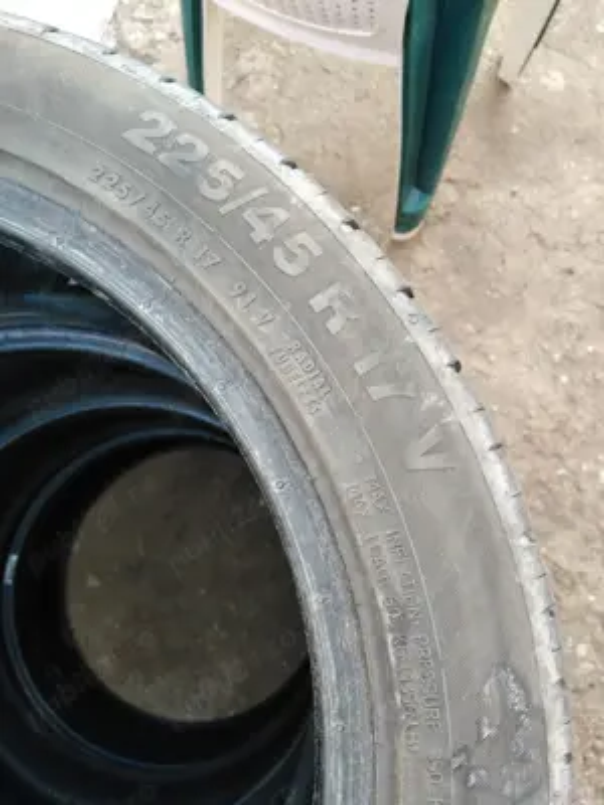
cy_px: 402
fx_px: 605
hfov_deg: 53.1
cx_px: 302
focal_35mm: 26
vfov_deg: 67.3
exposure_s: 1/60
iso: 143
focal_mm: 3.59
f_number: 1.8
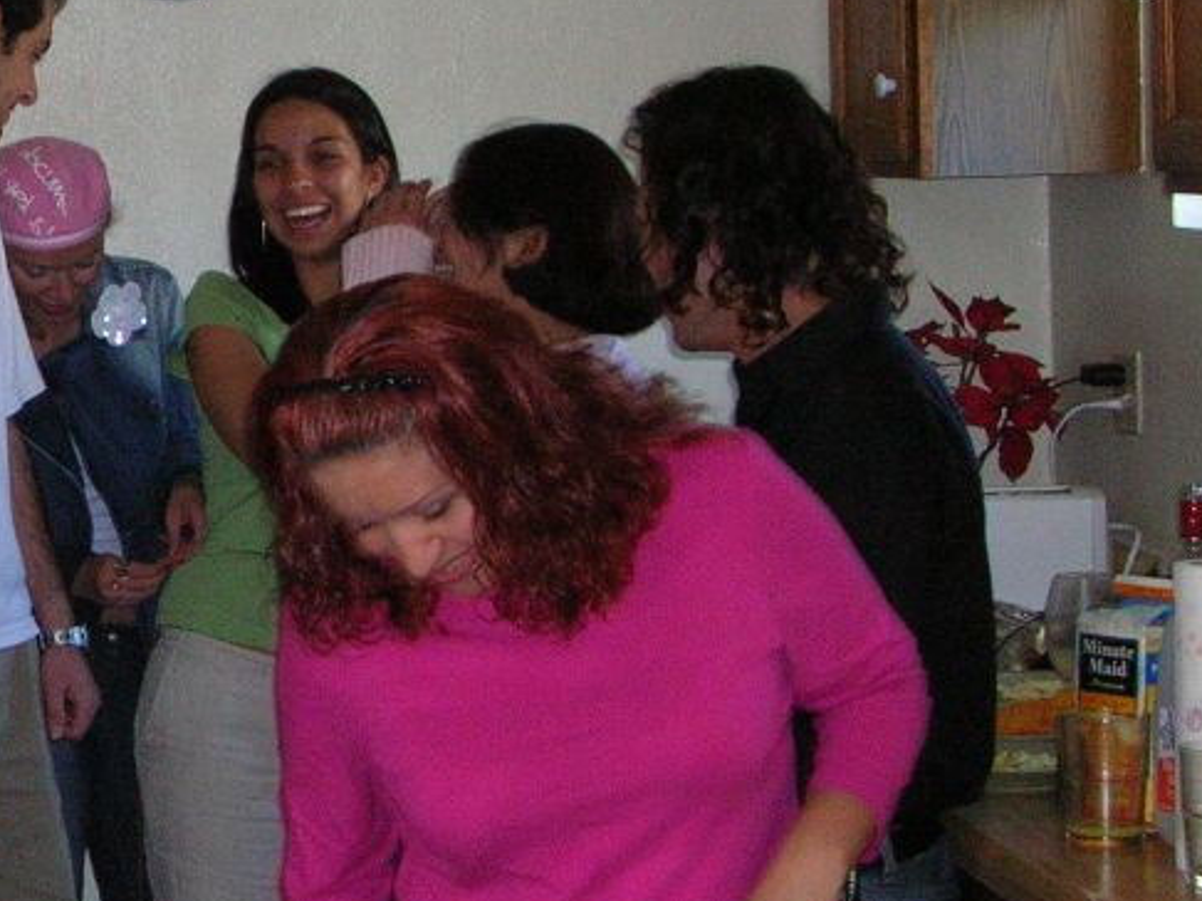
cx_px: -74
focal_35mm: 120
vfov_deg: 12.3
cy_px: 413
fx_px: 4165
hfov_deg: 16.0
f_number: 3.3
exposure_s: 1/60.1
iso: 155
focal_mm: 8.5
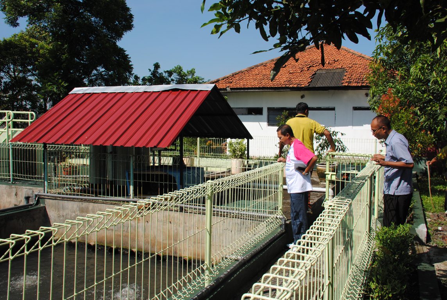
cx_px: 224
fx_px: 448
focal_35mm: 36
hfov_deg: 53.0
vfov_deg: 37.0
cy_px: 150
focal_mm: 24
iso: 100
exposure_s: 1/250
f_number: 8
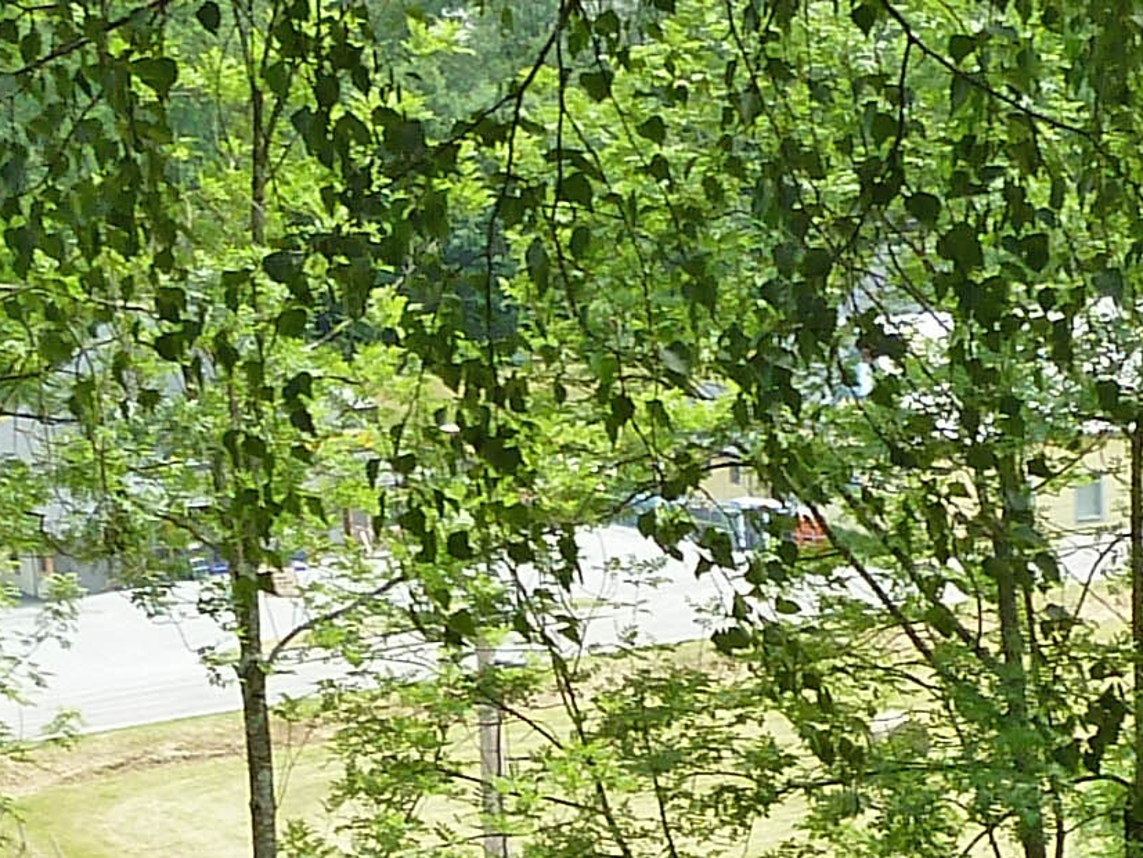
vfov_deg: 11.8
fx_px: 3997
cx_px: 691
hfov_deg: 16.3
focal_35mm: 121
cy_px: 1245
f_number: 4
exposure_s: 1/200
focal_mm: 4.1
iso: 80
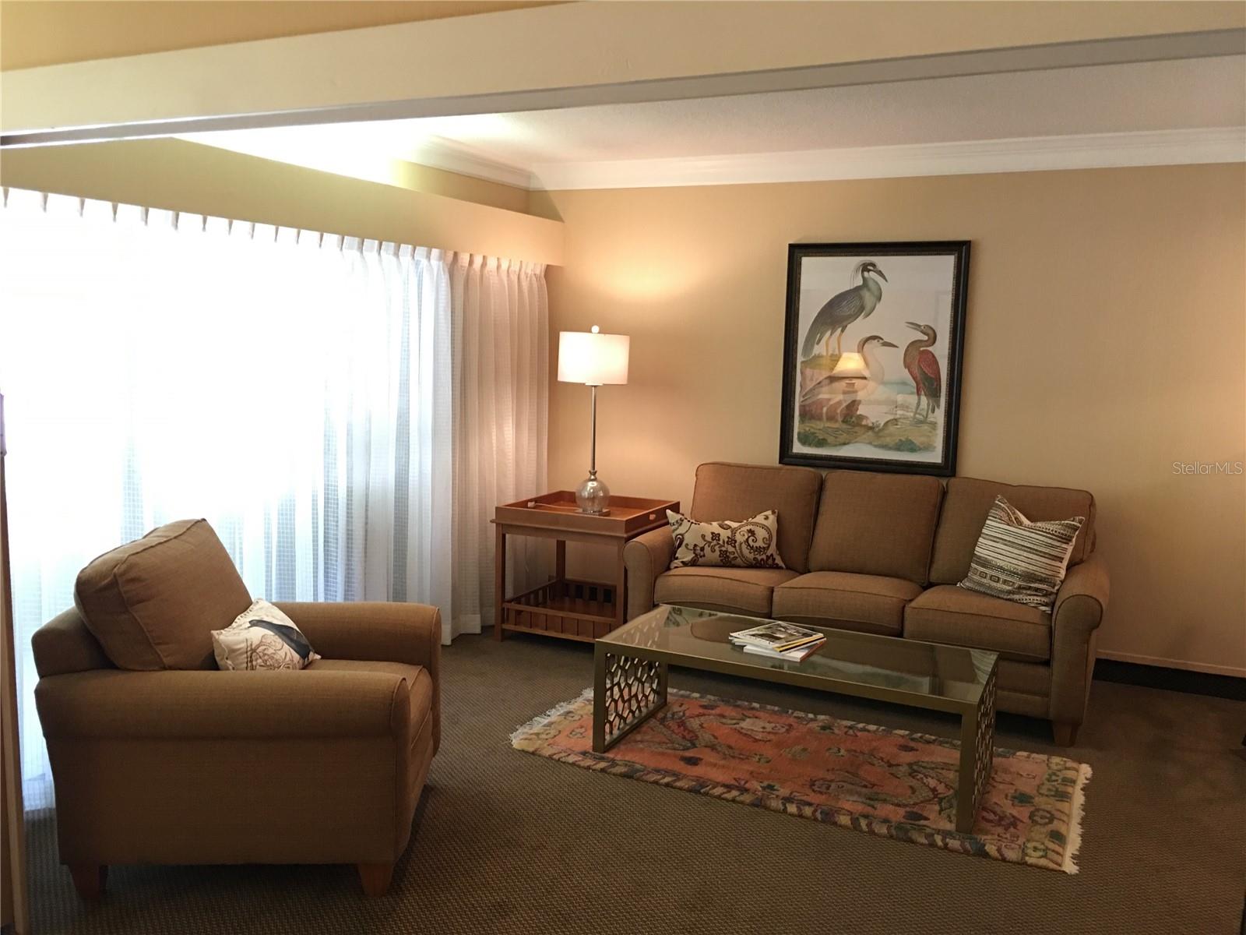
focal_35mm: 29
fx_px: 1044
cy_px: 468
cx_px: 623
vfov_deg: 48.2
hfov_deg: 61.7
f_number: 2.2
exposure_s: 1/15
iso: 80
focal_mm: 4.15
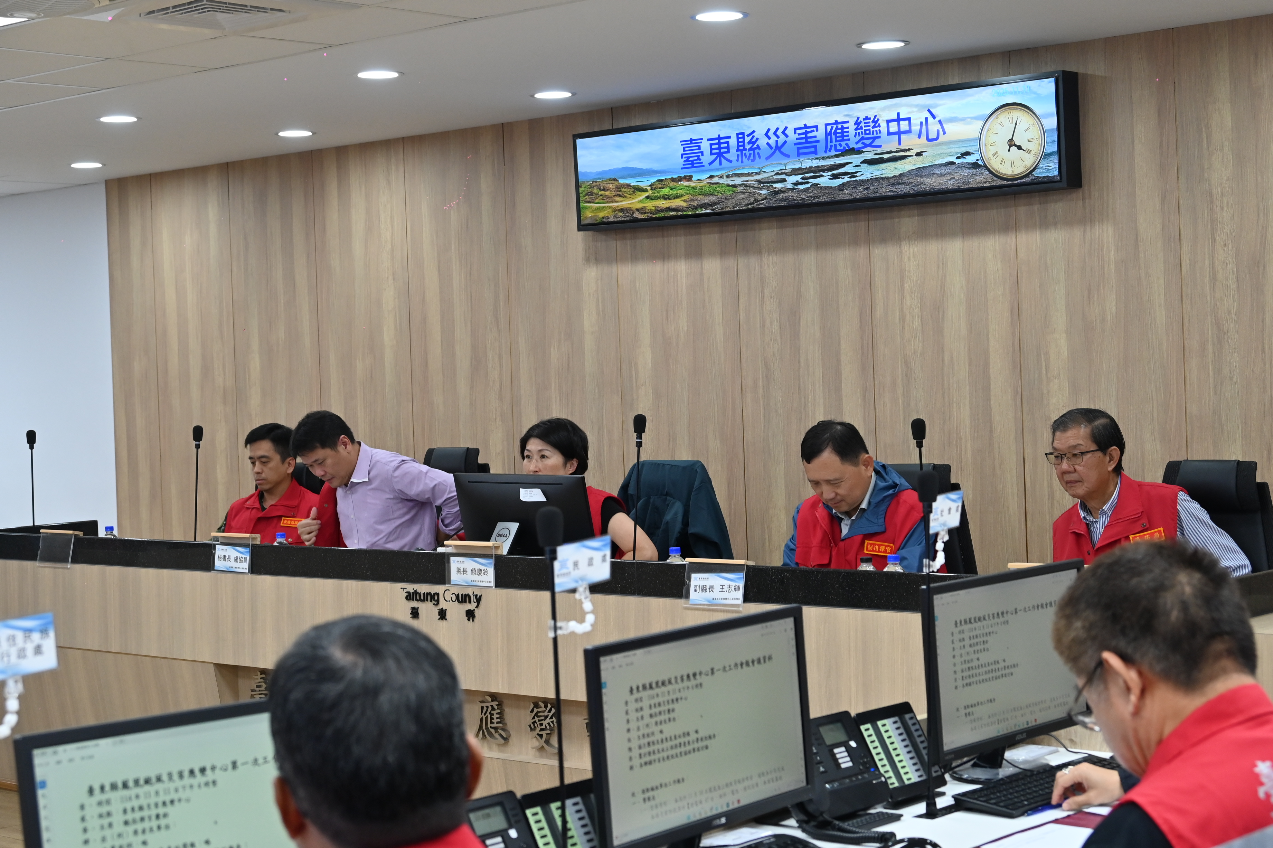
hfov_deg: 33.9
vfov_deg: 23.0
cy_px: 384
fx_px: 2086
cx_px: 624
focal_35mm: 59
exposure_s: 1/125
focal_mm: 48
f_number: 5.3
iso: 900
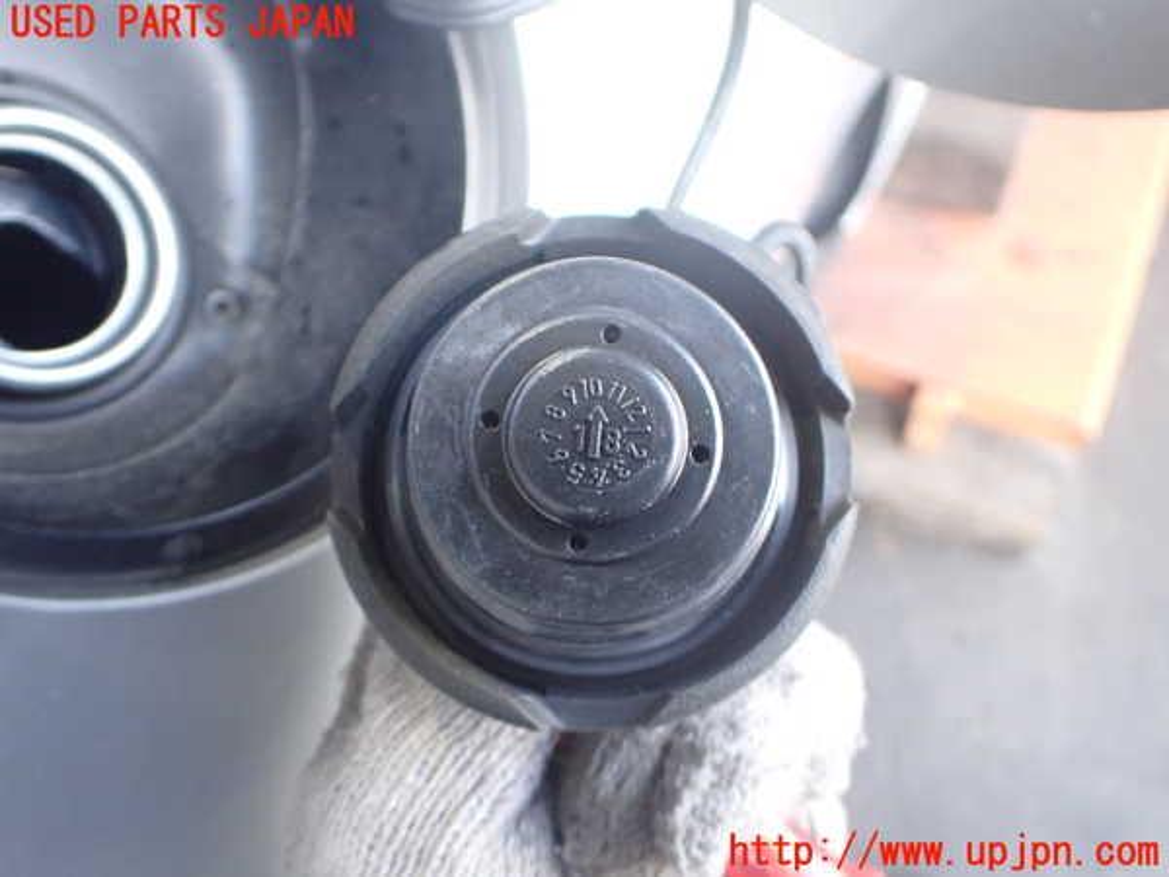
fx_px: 1013
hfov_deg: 60.0
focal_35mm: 30
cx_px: 584
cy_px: 438
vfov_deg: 46.8
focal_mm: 5.4
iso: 800
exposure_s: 1/125
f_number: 2.3
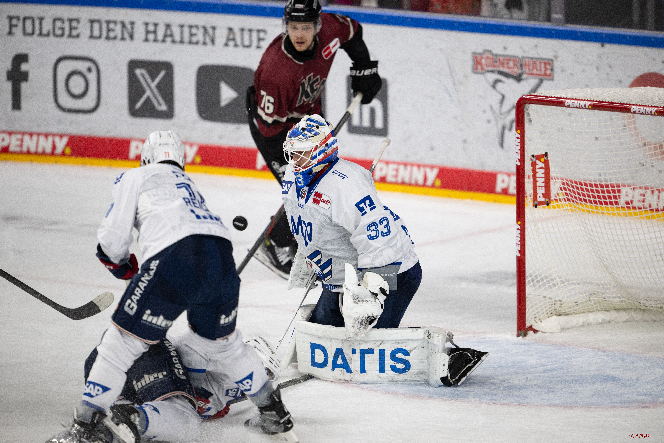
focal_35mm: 400
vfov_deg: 3.4
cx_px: 332
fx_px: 7377
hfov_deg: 5.2
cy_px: 222
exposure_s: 1/1600
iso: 1250
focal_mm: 400
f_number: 3.2
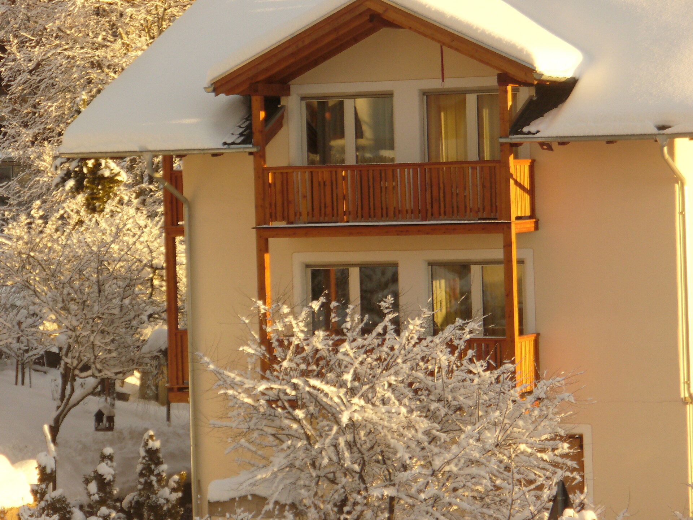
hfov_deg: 12.6
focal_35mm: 157
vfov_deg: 9.5
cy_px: 260
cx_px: 346
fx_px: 3143
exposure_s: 1/200
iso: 80
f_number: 4
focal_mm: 25.9
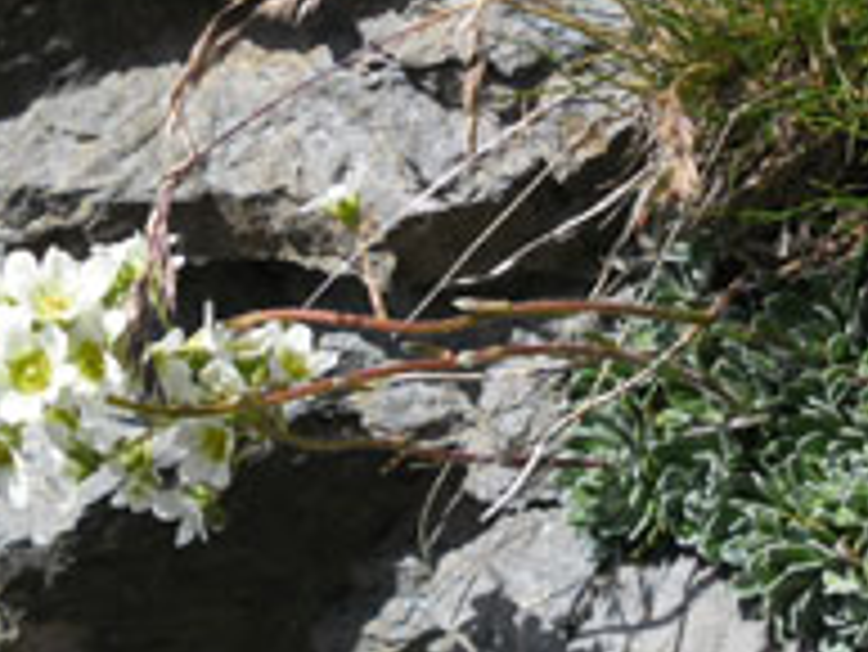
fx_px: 1581
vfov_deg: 23.3
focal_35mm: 63
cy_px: 301
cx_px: 517
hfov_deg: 30.6
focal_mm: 4.9
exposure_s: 1/756
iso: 80
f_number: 3.5
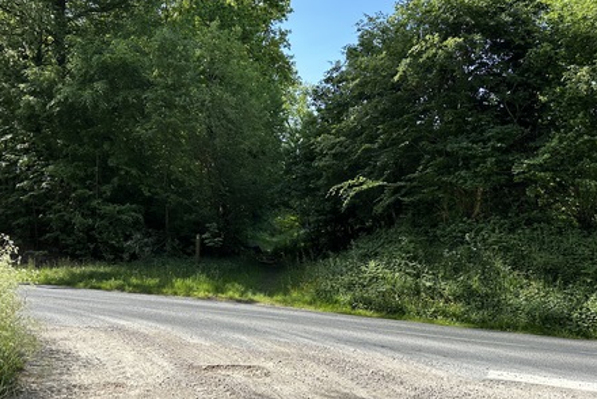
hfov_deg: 55.5
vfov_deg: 38.9
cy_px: 186
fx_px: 564
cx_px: 248
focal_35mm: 34
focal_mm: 6.86
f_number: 1.78
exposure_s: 1/1664
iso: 80
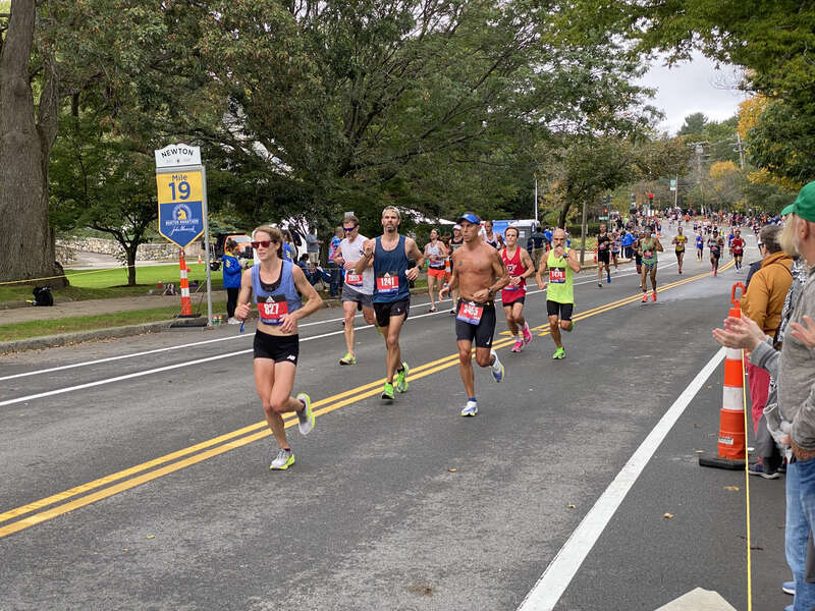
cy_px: 306
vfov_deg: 28.0
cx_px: 408
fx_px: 1224
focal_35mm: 52
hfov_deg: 36.8
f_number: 2
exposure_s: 1/124
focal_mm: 6
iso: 20
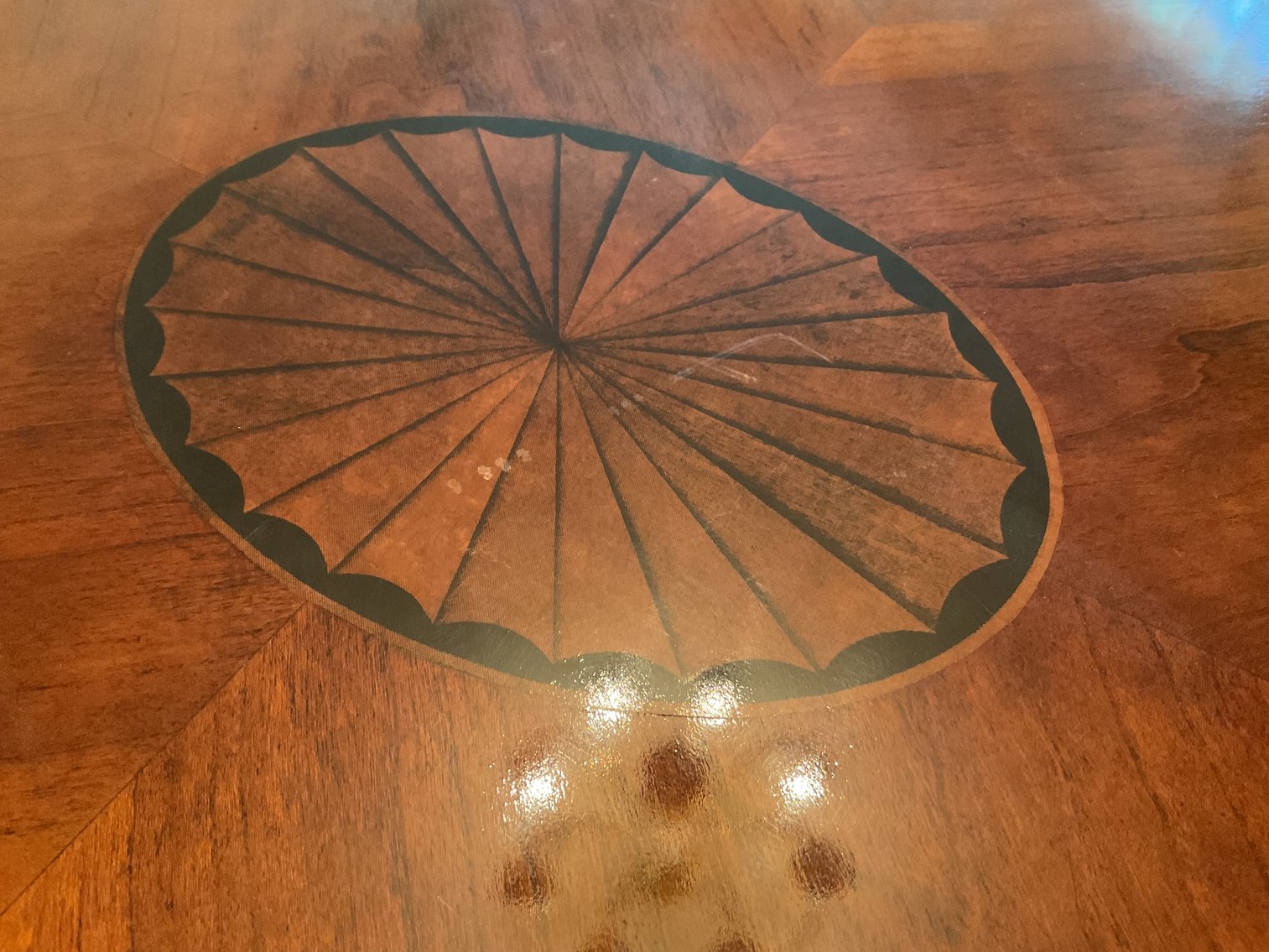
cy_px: 476
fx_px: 1063
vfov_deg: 48.2
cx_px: 634
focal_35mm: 29
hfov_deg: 61.7
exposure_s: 1/40
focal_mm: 3
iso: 320
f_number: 1.8
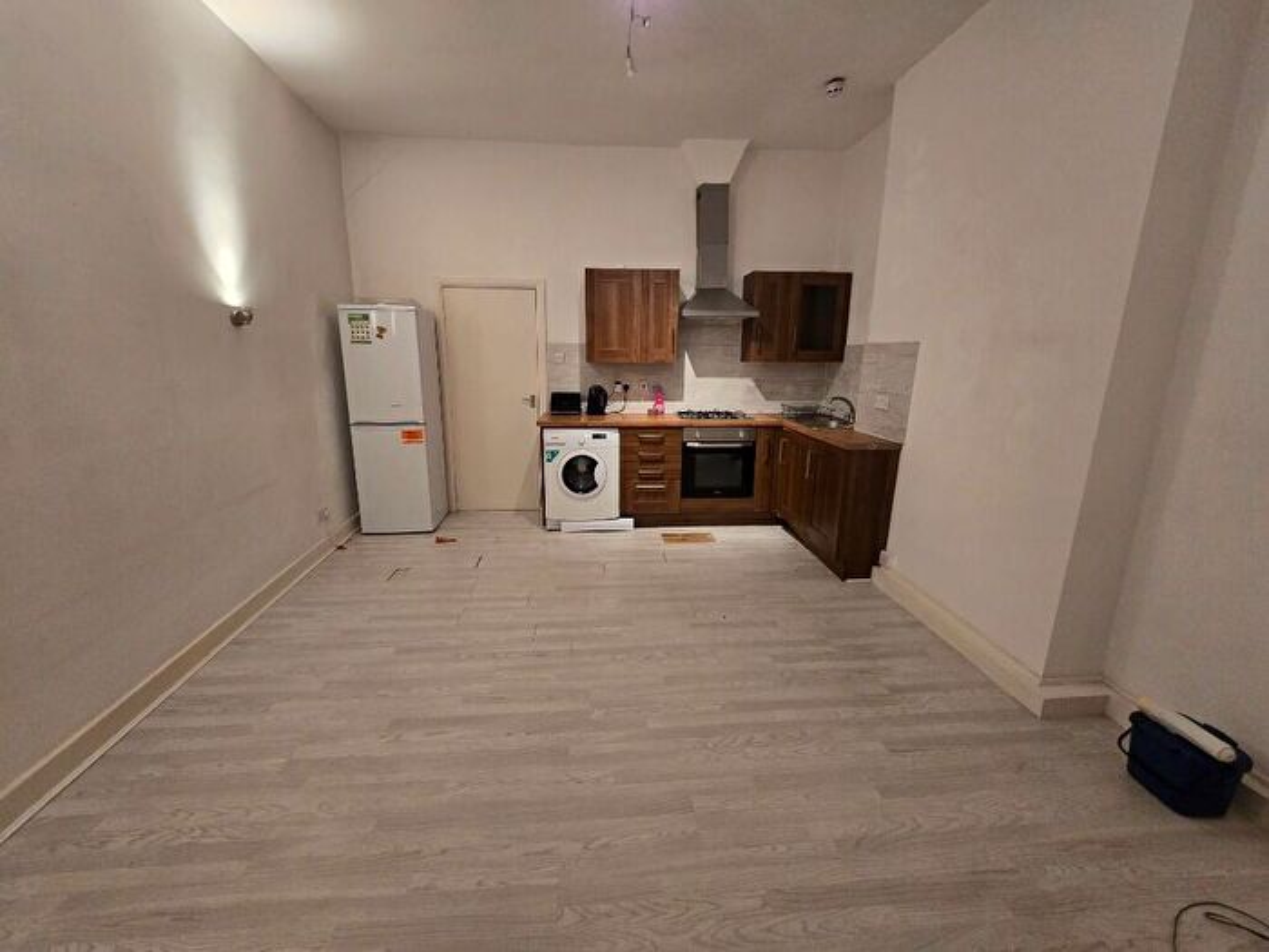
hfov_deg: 106.2
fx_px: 477
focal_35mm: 13
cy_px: 476
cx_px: 634
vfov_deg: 89.9
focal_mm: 2.2
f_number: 2.2
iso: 500
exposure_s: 1/50
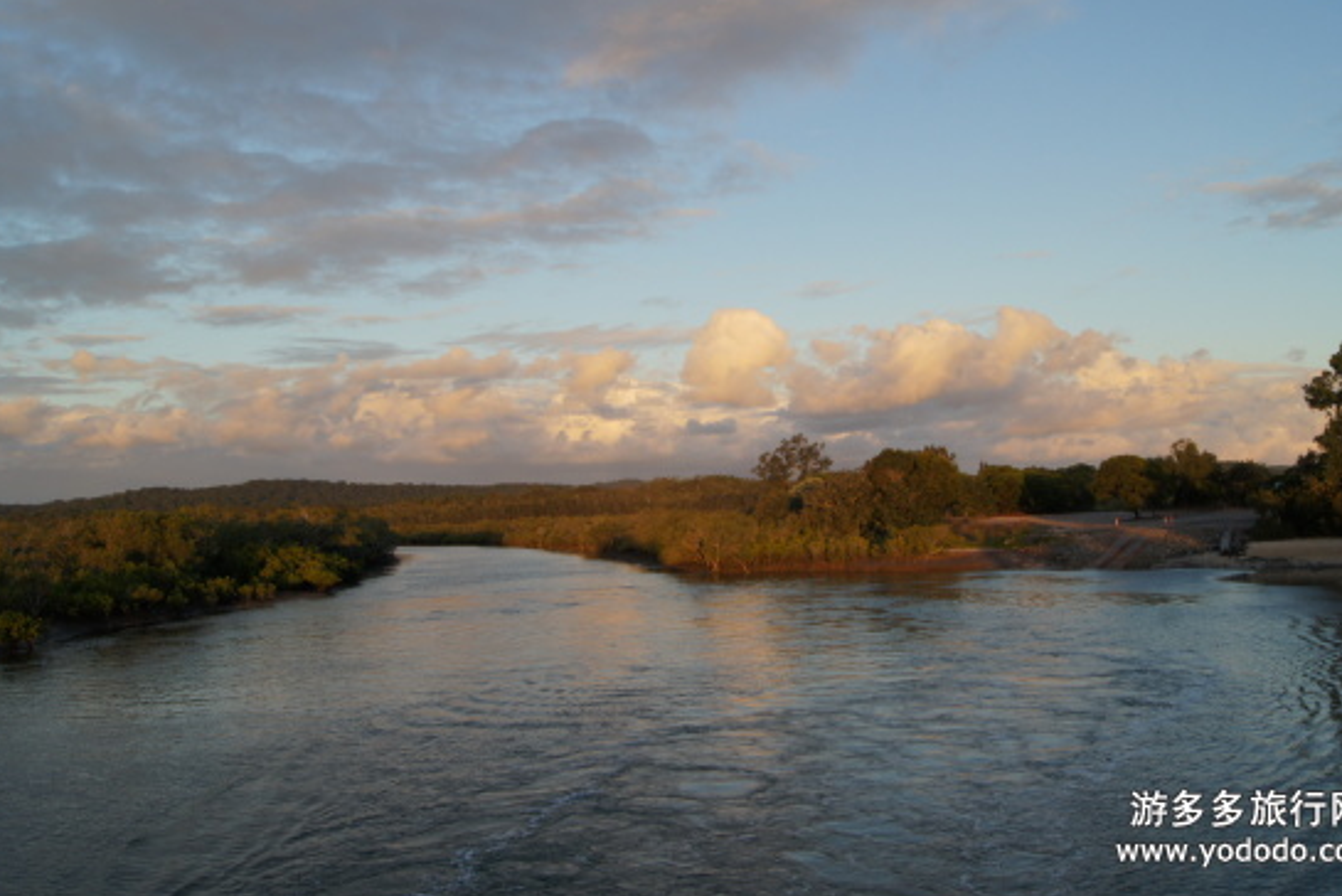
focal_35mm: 33
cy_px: 438
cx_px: 707
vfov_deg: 40.0
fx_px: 1231
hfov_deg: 57.2
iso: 200
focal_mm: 20
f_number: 10
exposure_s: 1/80
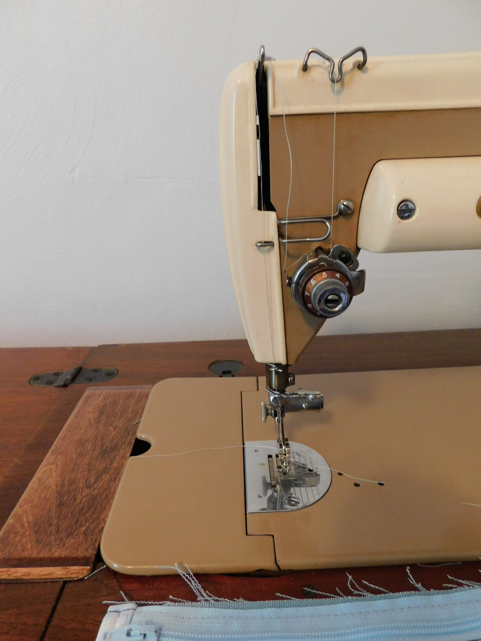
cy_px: 320
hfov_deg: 58.9
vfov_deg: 73.9
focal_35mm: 23
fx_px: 426
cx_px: 240
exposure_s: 1/13
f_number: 3
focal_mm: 4
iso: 400
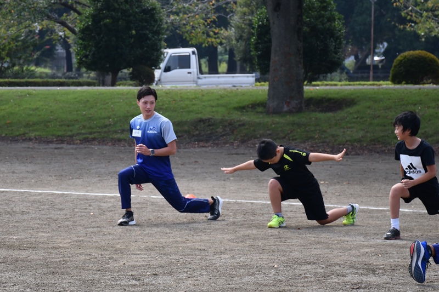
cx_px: 220
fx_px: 1463
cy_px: 146
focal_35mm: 120
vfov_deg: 11.4
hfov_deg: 17.1
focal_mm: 80
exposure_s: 1/1250
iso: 400
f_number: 5.3
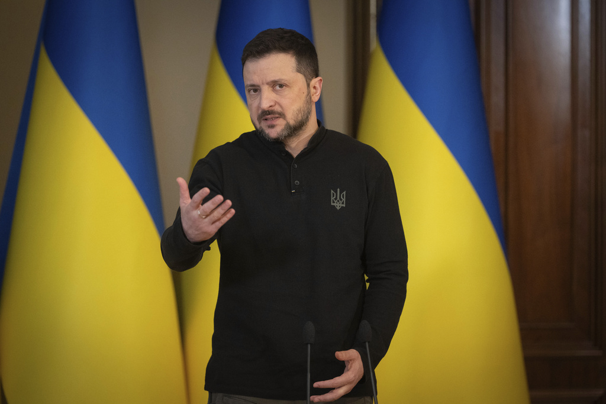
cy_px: 202
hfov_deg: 12.9
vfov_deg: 8.6
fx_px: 2677
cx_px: 303
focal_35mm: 159
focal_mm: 159
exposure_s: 1/500
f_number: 2.8
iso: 8000
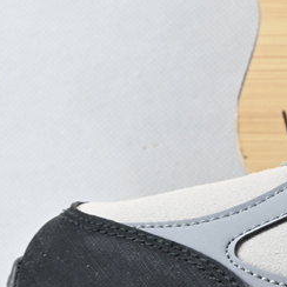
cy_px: 214
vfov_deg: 9.3
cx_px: 619
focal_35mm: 188
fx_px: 1763
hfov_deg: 8.7
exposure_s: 1/10
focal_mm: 30
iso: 100
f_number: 10
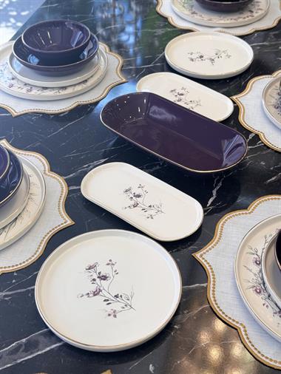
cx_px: 140
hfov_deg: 30.3
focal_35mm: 48
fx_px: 519
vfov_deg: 39.6
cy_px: 187
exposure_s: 1/301
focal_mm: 6.76
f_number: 1.78
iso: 64
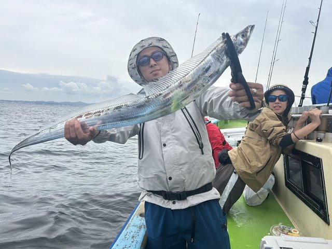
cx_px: 166
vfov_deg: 53.1
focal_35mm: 26
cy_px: 124
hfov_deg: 67.3
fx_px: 249
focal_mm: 5.7
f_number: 1.5
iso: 50
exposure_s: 1/2123
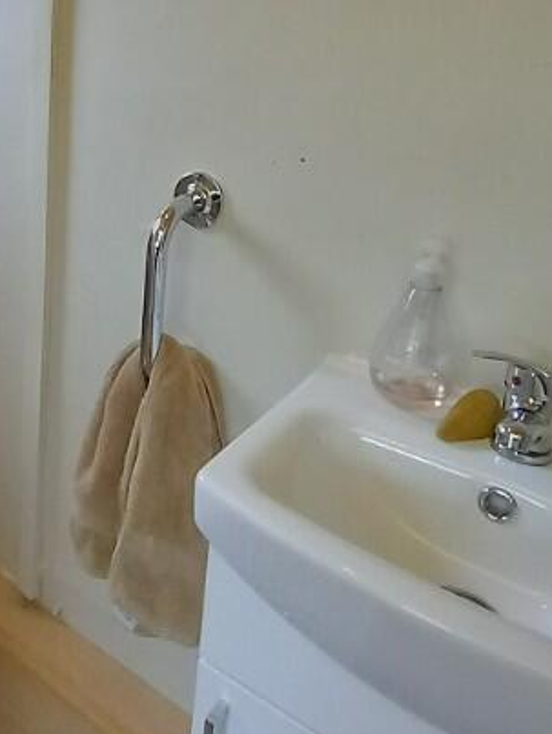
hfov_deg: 40.1
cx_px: 66
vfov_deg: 54.0
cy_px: 233
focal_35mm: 33
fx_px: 701
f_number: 2.2
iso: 160
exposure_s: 1/33
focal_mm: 1.13
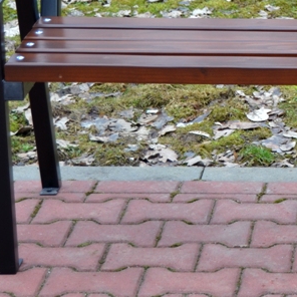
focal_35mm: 185
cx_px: 396
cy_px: 28
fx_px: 1796
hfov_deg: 9.3
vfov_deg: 9.4
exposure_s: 1/125
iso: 220
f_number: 5.6
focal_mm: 42
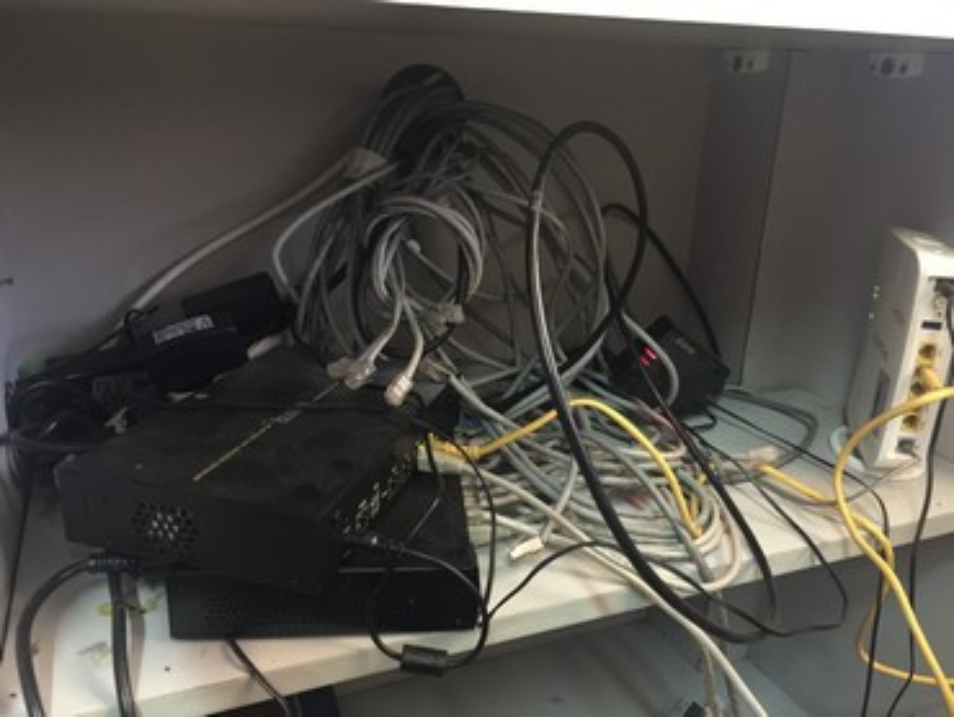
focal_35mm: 29
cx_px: 477
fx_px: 800
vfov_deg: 48.3
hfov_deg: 61.6
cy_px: 358
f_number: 2.2
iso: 200
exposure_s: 1/8
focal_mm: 4.15
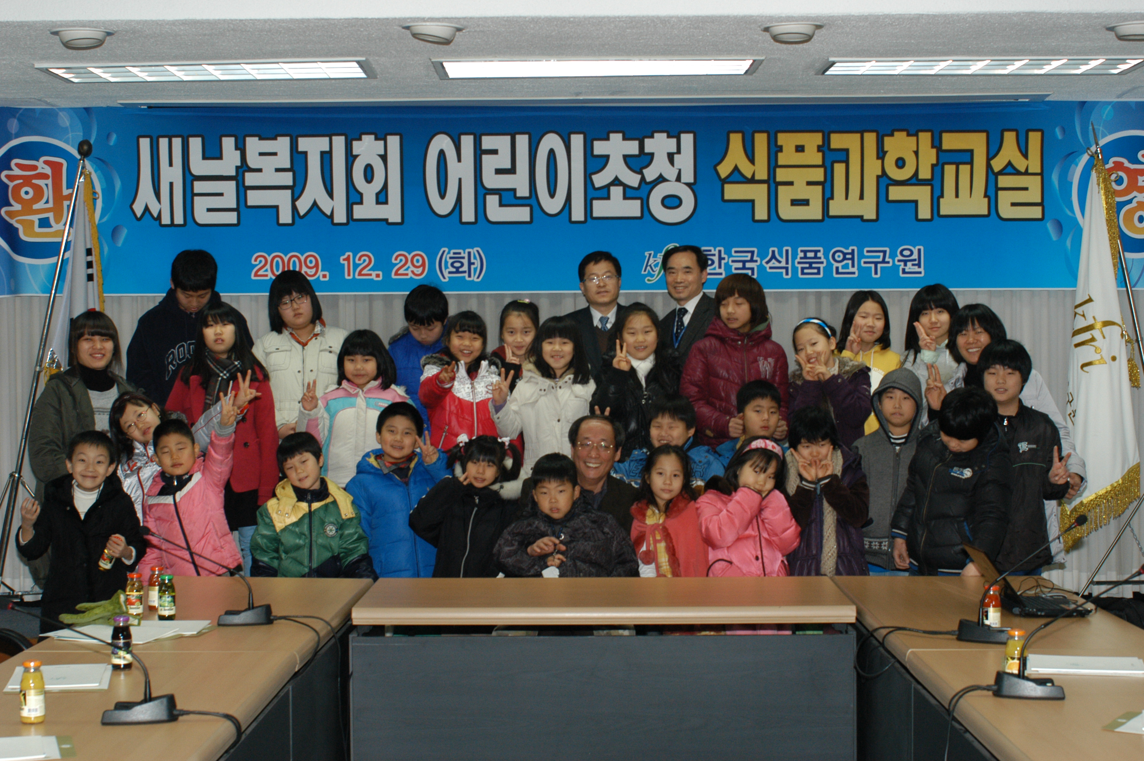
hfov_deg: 35.1
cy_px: 380
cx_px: 572
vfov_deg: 23.7
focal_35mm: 57
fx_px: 1810
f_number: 5.6
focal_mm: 38
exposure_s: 1/60
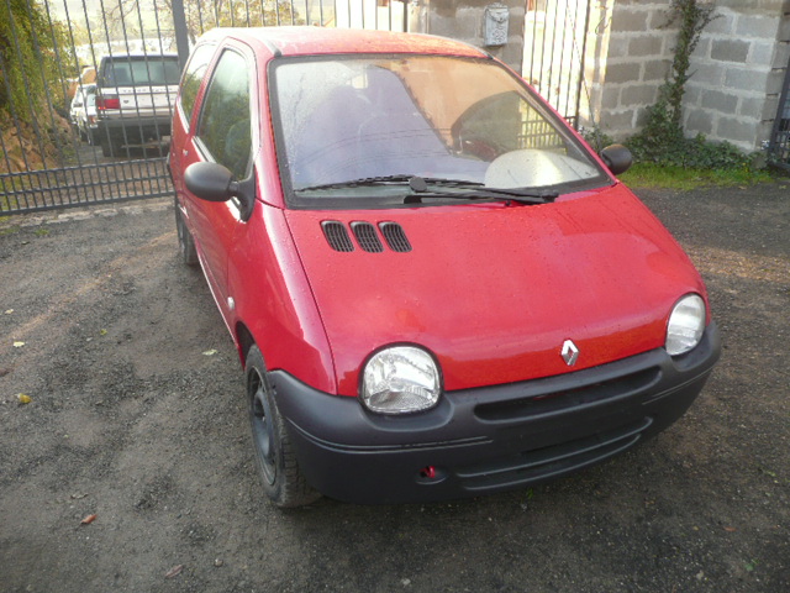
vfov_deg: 49.7
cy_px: 296
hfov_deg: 63.4
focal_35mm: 28
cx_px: 395
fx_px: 639
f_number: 3.3
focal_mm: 4.6
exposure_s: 1/60
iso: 100
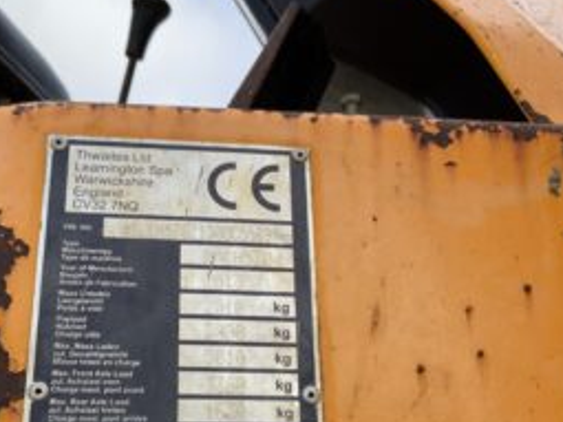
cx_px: 210
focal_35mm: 41
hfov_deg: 45.4
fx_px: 667
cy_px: 272
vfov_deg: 34.9
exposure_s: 1/524
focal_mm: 3
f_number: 1.8
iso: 16
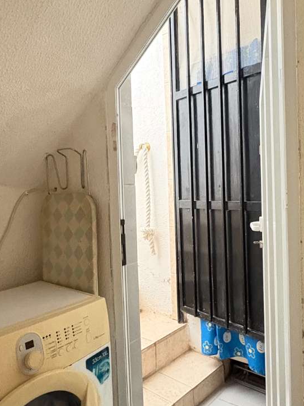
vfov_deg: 61.7
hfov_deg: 48.0
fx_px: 340
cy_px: 204
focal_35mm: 29
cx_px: 178
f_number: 2.2
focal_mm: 2.22
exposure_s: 1/55
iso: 1000
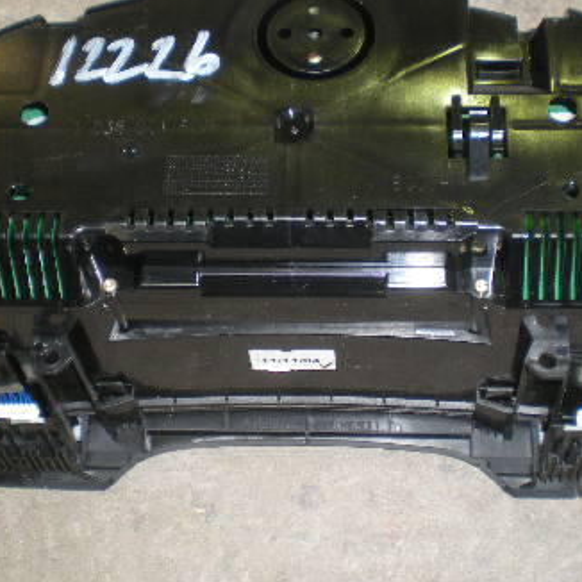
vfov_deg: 26.0
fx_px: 1255
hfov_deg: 26.1
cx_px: 291
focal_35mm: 66
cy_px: 229
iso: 125
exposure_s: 1/60
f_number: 3.1
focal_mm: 6.3
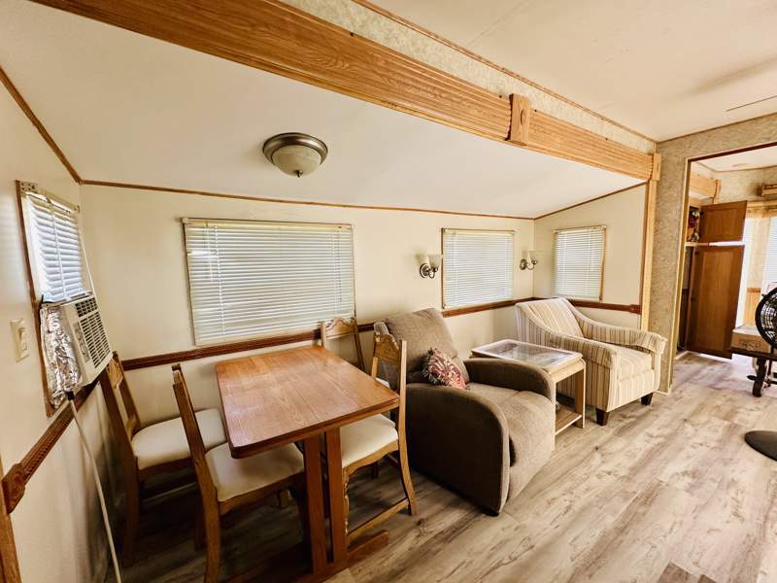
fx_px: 314
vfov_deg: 85.7
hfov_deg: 102.1
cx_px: 388
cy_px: 292
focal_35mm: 14
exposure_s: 1/99
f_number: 2.2
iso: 125
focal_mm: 2.22
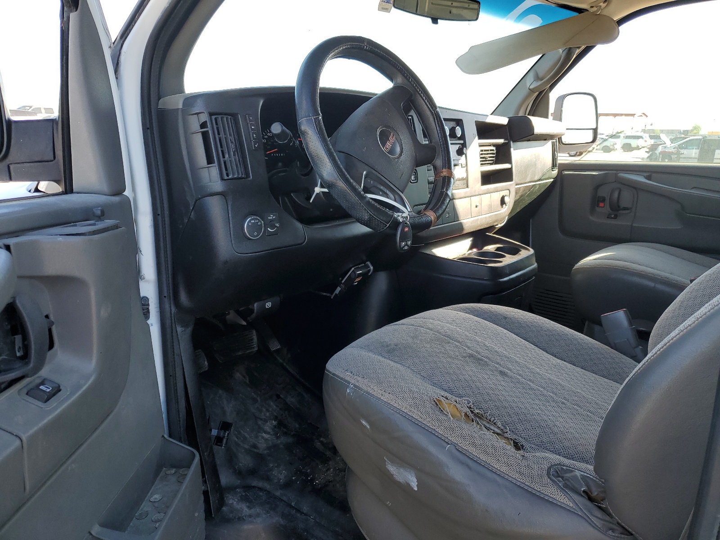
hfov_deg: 67.3
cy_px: 270
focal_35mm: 26
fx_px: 541
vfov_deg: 53.1
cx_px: 360
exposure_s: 1/400
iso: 50
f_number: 1.5
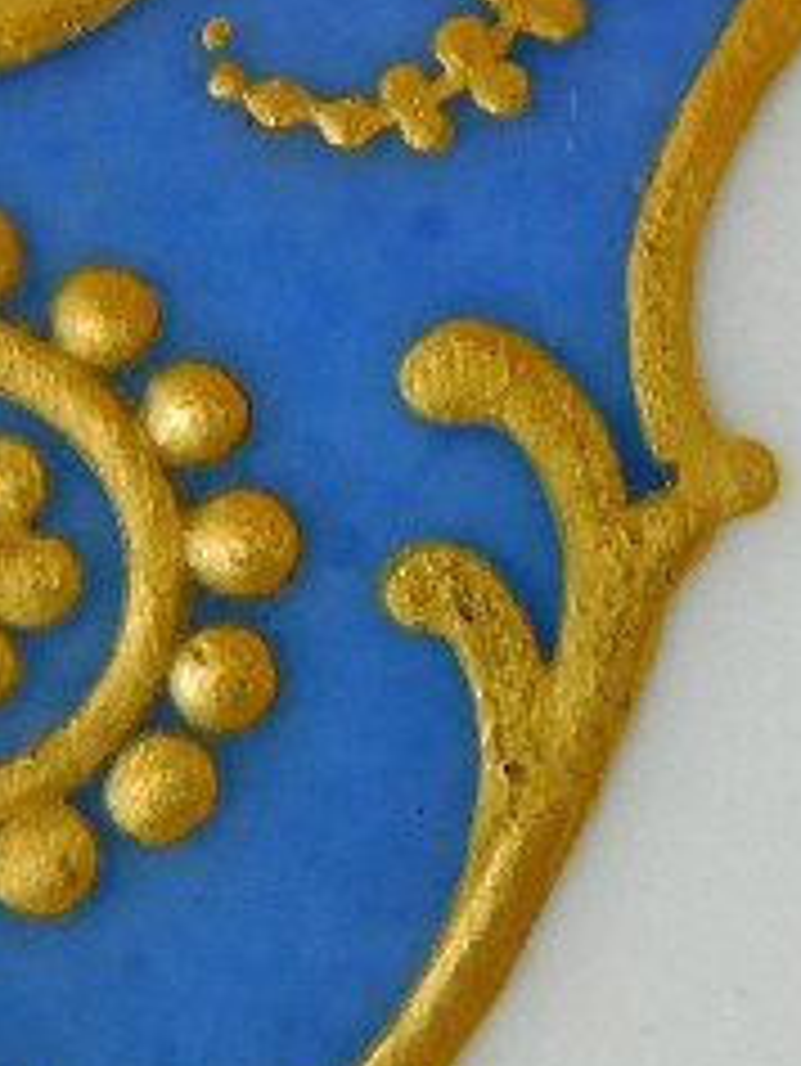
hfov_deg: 11.8
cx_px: 1341
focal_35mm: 118
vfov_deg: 16.7
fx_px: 3637
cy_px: 625
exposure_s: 1/40
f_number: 3.8
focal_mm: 6.2
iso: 125
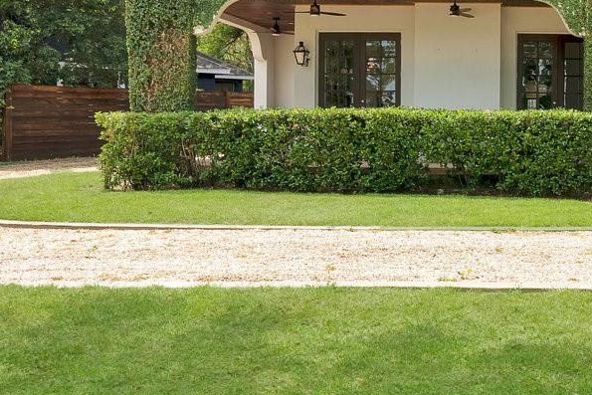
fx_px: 707
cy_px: 118
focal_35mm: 43
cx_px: 532
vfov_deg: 30.9
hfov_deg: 41.8
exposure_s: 1/125
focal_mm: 16
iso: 100
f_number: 8
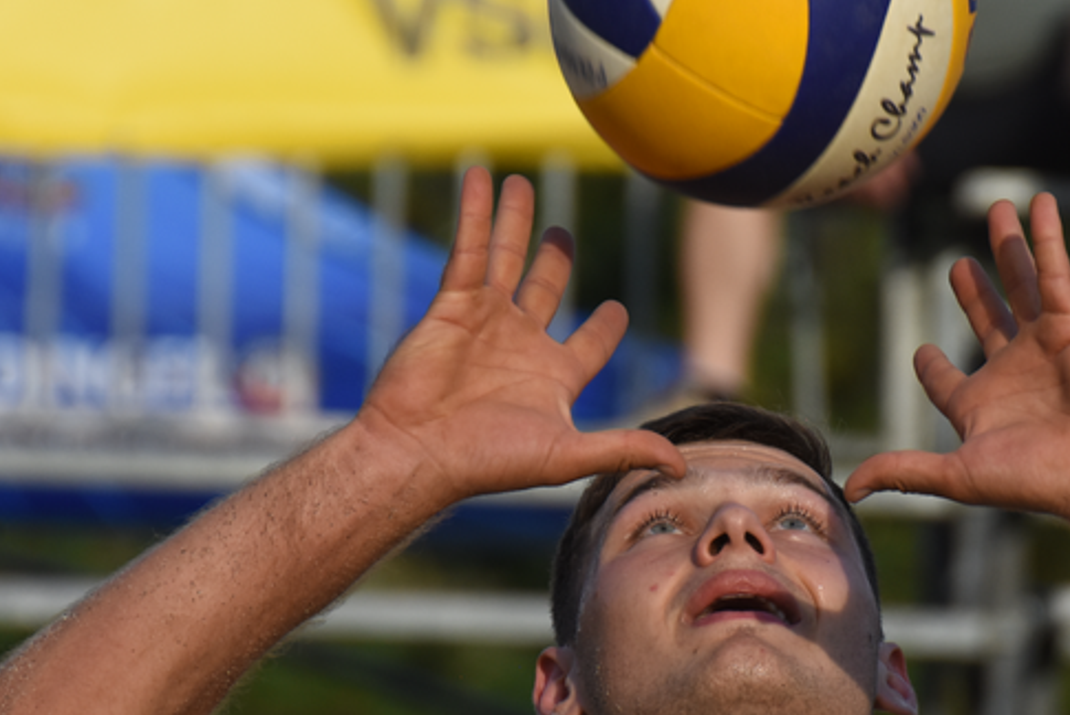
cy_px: 451
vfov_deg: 2.4
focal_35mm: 581
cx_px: 680
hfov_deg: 3.5
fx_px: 17278
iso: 400
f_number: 5.6
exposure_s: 1/1600
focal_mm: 200
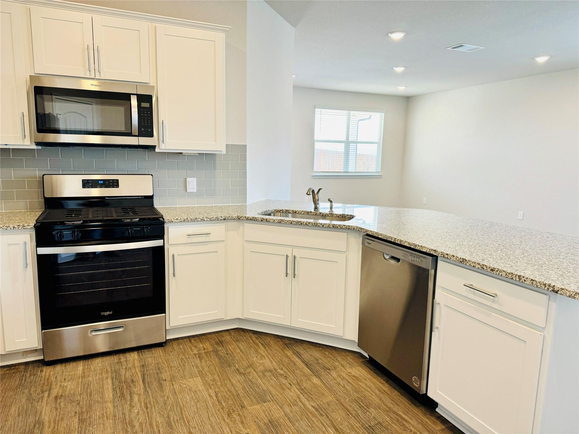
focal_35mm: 24
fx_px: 401
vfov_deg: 56.8
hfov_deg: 71.6
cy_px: 217
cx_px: 290
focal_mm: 6.76
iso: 125
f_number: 1.78
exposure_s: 1/120
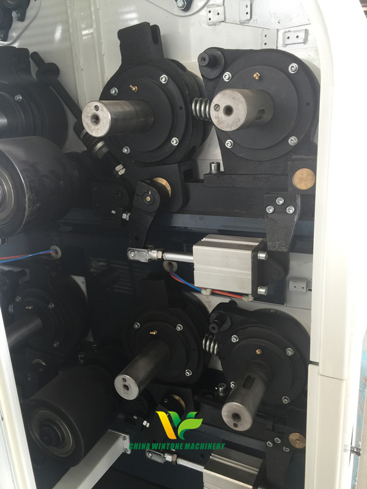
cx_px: 184
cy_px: 244
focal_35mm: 29
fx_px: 410
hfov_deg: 48.2
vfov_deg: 61.7
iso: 32
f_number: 2.2
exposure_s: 1/33
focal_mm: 4.15
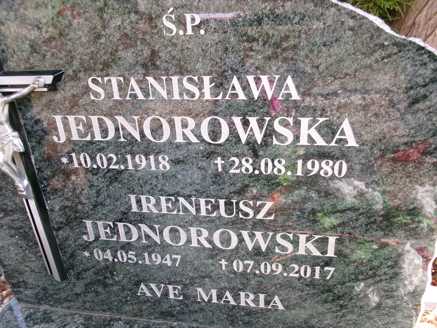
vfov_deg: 49.7
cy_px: 164
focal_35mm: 28
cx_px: 218
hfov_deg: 63.4
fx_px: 353
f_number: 3.9
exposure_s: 1/70
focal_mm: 5.1
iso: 100
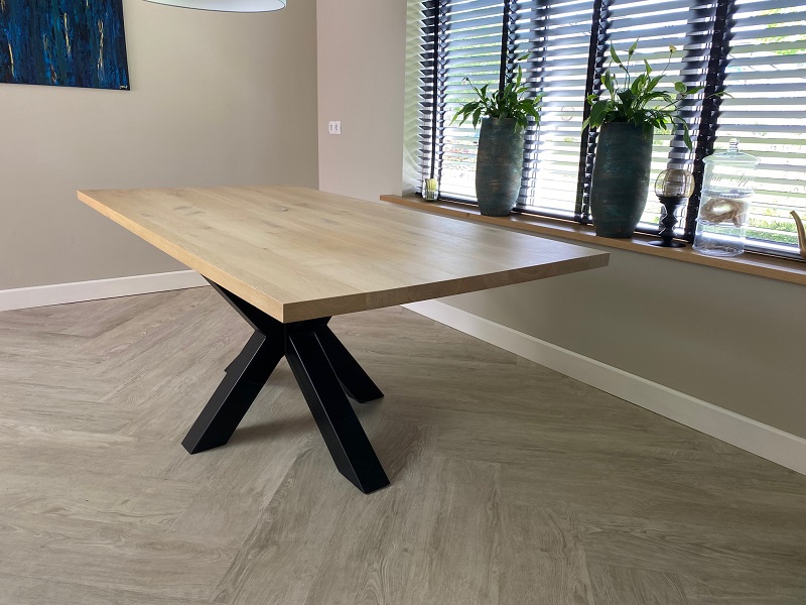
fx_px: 605
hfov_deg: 67.3
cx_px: 403
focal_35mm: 26
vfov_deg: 53.1
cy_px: 302
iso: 125
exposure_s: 1/100
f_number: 1.8
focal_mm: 4.25
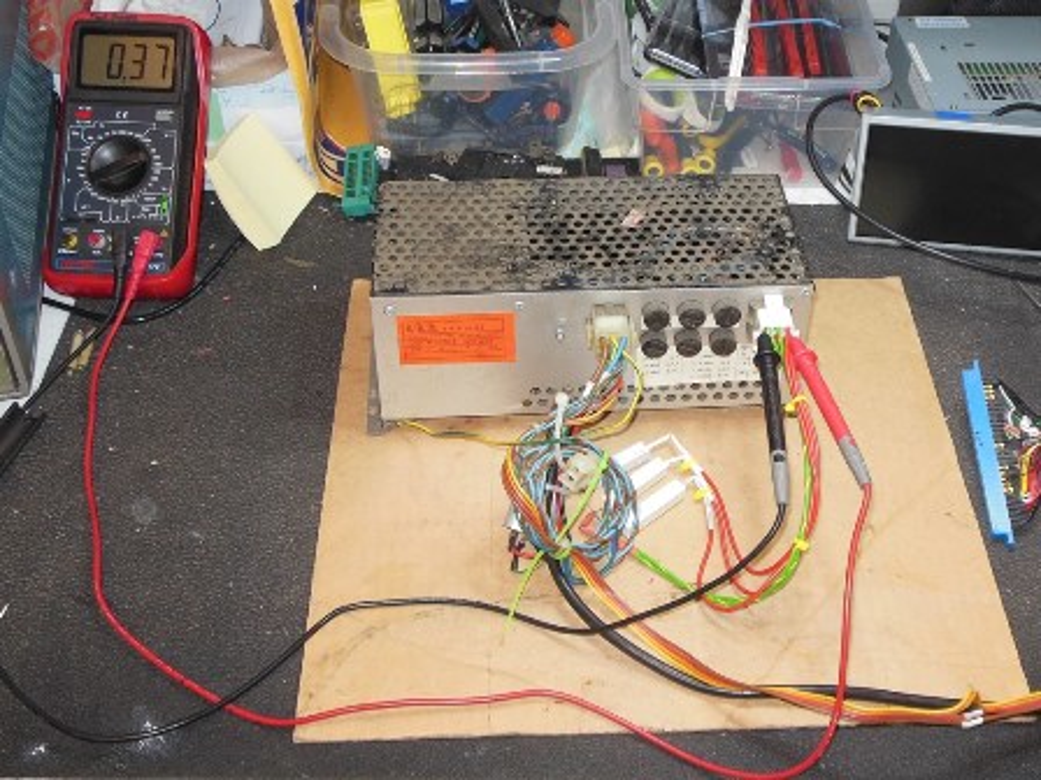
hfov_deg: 55.4
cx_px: 520
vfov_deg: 42.9
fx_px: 992
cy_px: 390
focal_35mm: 33
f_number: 3.5
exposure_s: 1/30
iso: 200
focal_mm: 6
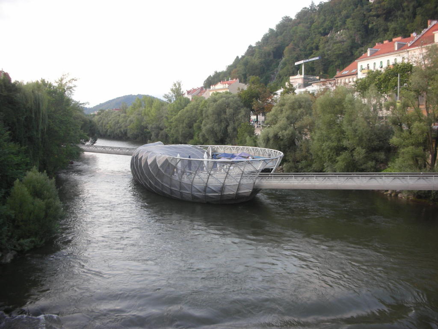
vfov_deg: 40.7
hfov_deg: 52.6
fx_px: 443
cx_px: 219
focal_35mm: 35
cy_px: 164
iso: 66
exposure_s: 1/30
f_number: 3
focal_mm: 5.8
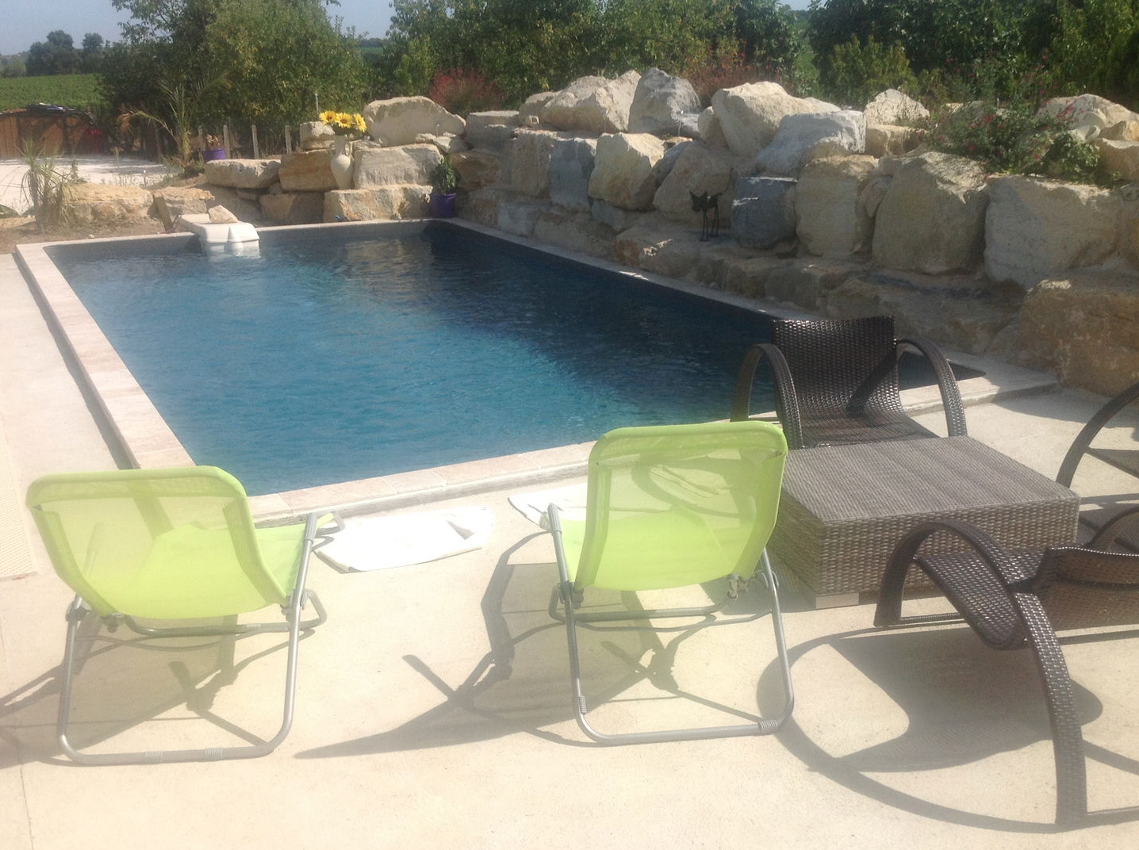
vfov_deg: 36.7
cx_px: 597
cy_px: 445
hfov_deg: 47.9
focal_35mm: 39
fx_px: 1281
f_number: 2.4
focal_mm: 4.28
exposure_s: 1/2747
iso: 50
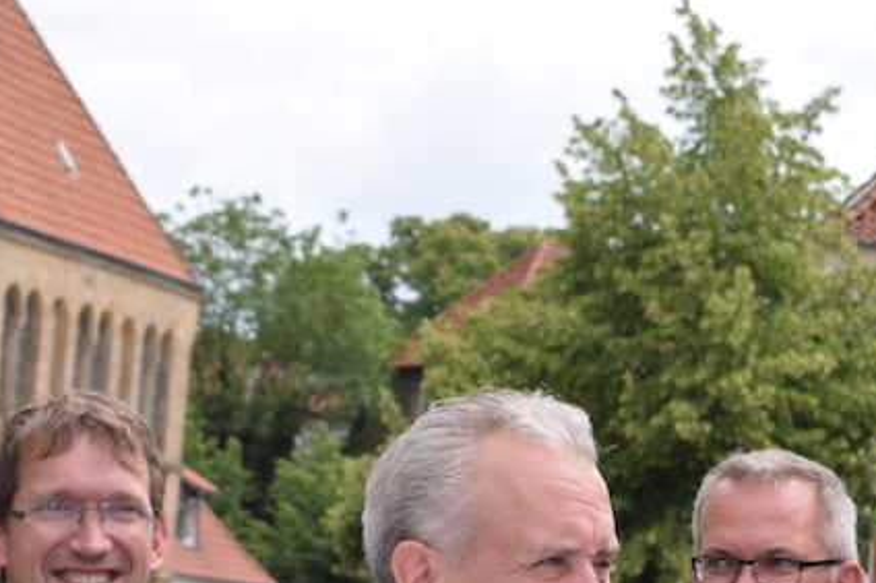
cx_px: 859
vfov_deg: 7.8
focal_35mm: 174
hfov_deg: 11.7
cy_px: 639
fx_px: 4231
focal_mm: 42
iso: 100
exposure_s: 1/200
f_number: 8
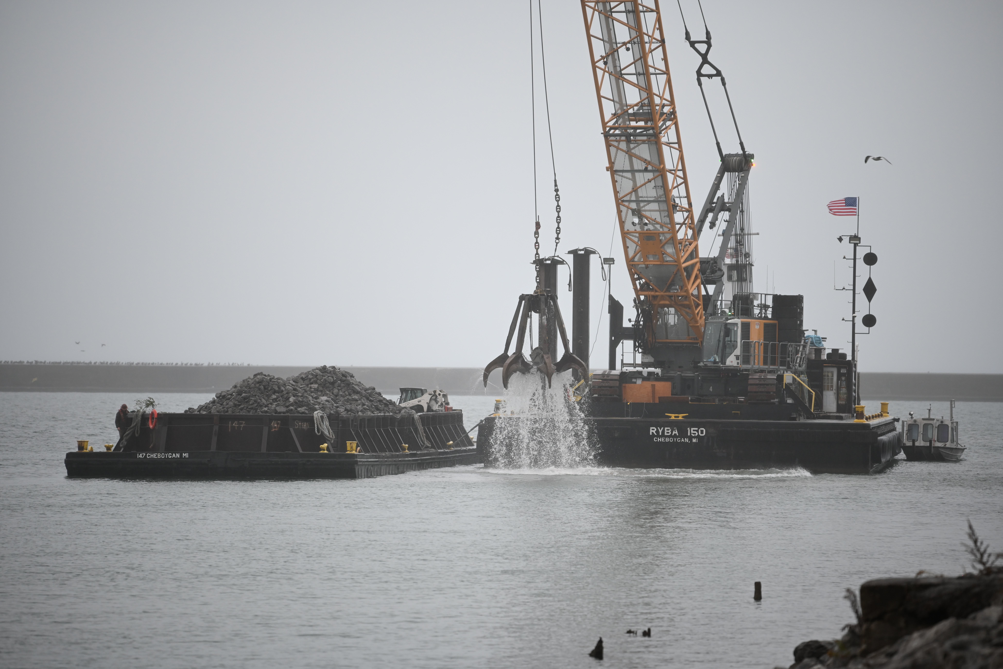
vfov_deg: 6.9
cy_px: 334
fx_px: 5572
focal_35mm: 200
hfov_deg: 10.3
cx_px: 502
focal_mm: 200
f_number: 2.8
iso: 400
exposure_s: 1/400
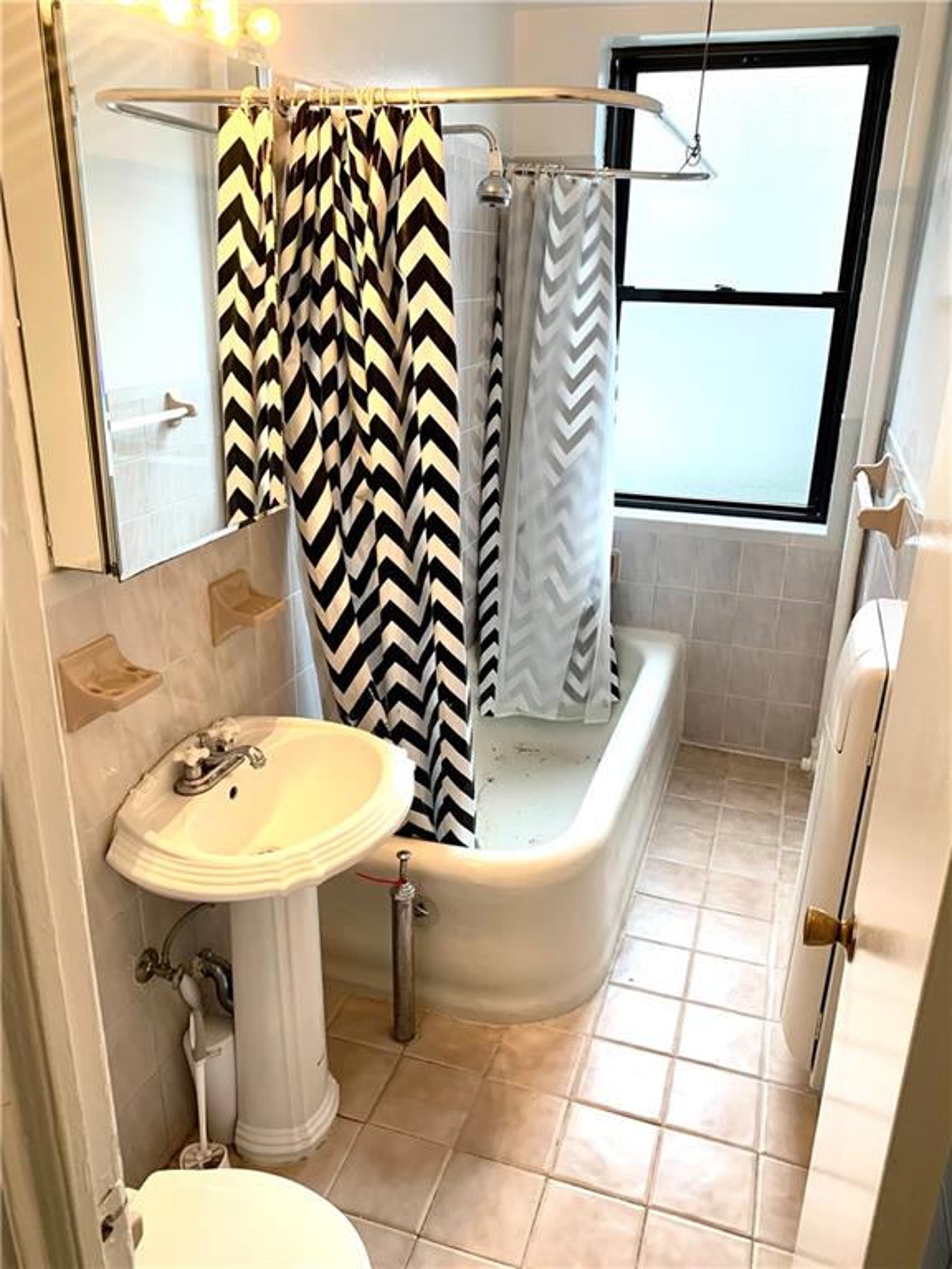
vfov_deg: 67.3
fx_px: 953
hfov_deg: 53.1
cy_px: 634
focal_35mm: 26
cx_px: 476
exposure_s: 1/60
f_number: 1.8
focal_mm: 4.25
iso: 64
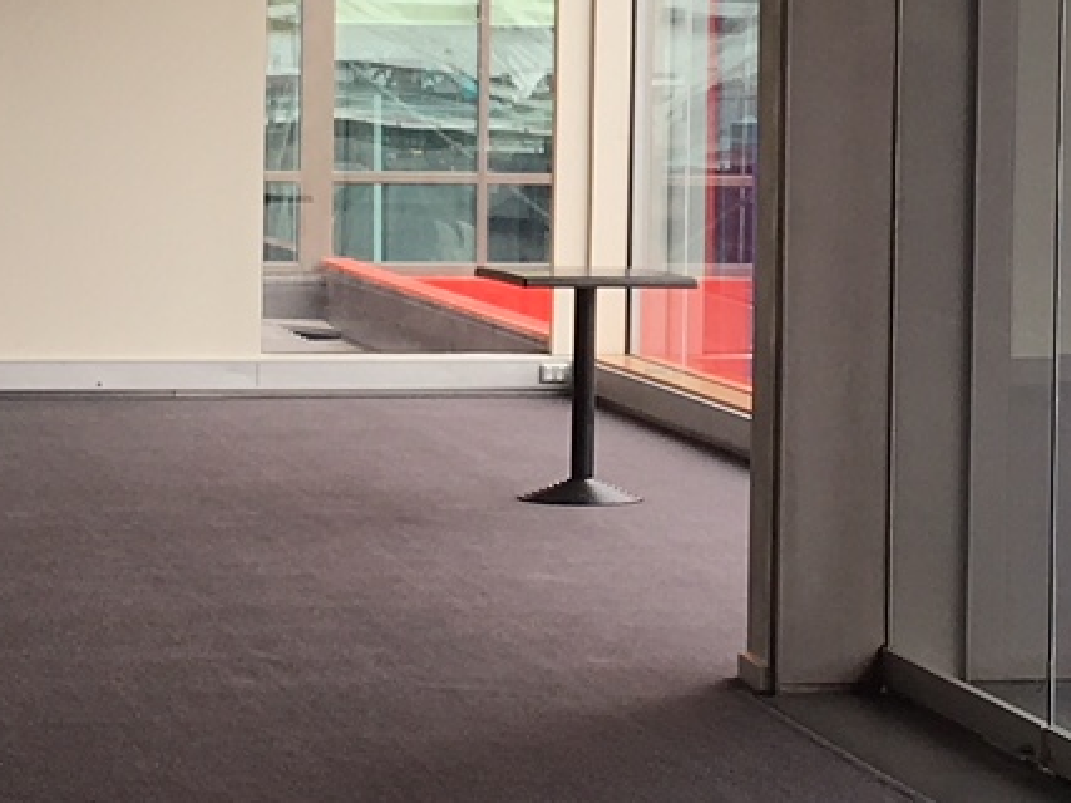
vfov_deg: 10.8
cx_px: 687
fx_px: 4238
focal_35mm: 137
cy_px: 196
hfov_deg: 14.4
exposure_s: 1/104
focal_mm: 4.15
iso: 25
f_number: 2.2
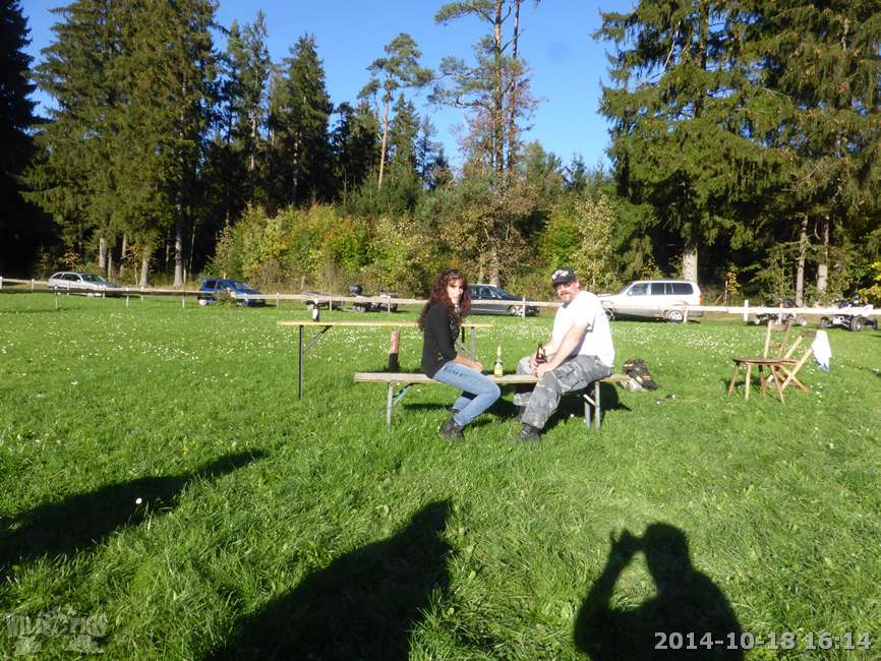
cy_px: 330
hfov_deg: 71.6
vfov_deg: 56.8
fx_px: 611
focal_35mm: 24
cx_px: 440
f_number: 8
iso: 100
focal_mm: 4.3
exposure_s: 1/100
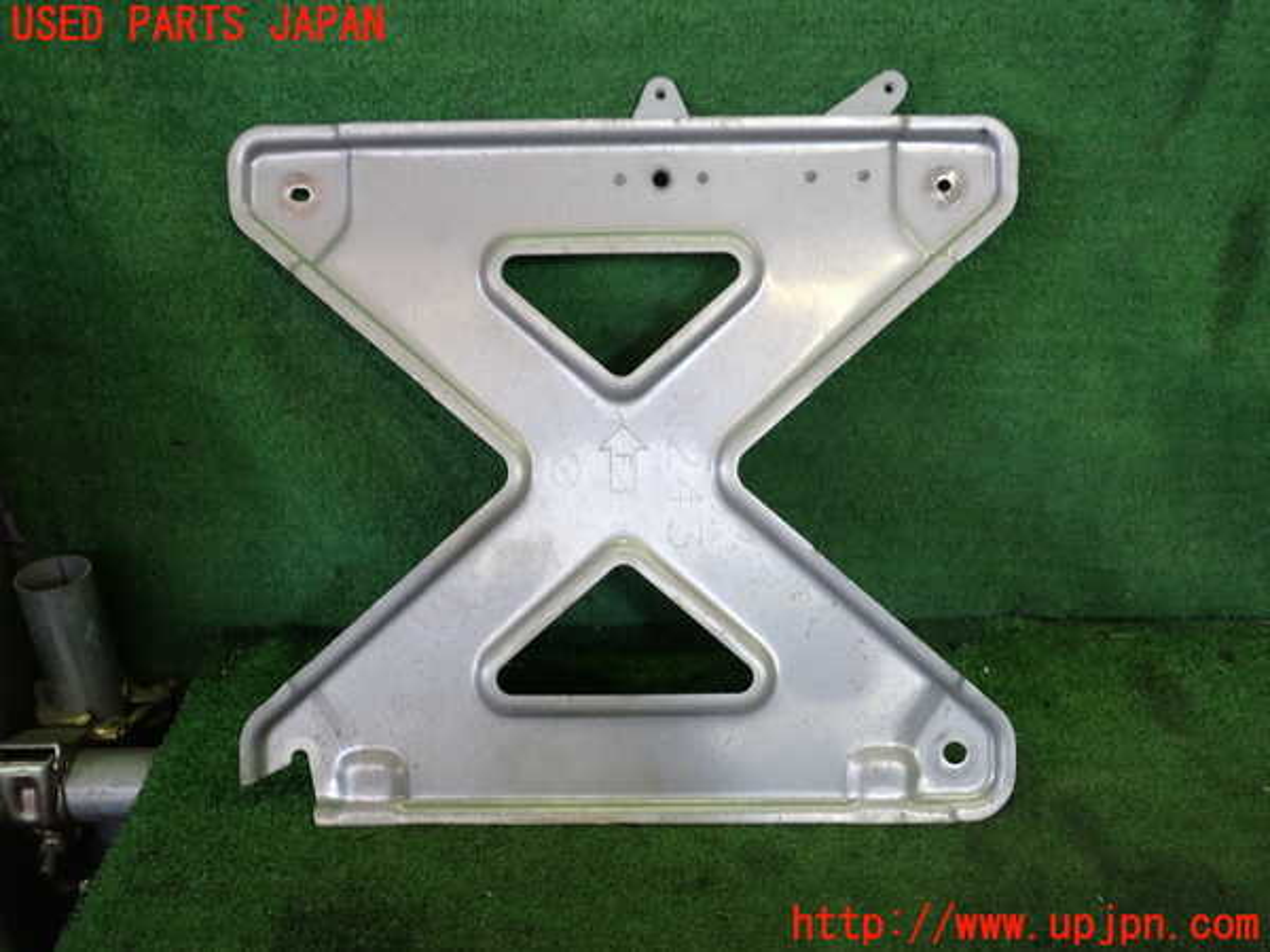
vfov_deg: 46.8
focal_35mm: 30
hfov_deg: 60.0
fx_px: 1101
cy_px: 476
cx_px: 635
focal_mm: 5.4
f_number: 2.3
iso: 200
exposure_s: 1/40
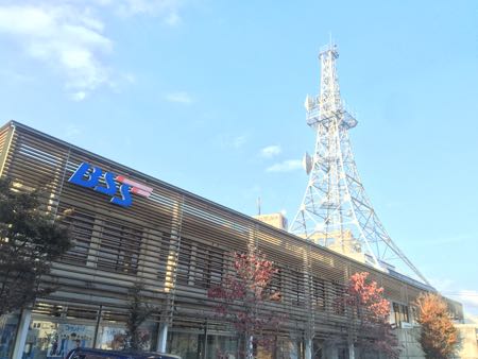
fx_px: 401
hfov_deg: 61.6
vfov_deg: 48.3
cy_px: 180
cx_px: 239
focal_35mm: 29
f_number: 2.2
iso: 32
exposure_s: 1/370
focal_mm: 4.15
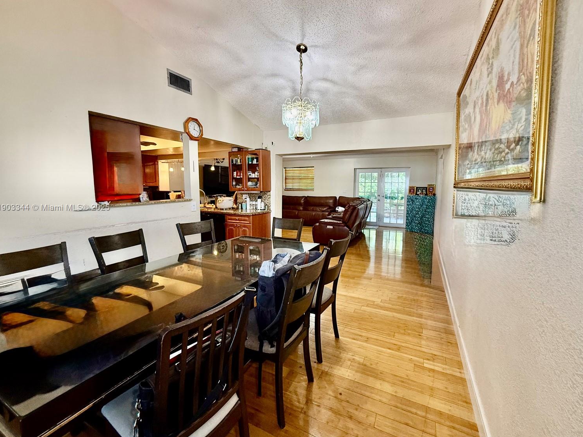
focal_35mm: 15
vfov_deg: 81.7
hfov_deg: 98.2
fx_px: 253
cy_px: 208
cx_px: 297
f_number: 2.2
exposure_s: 1/60
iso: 320
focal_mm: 2.22
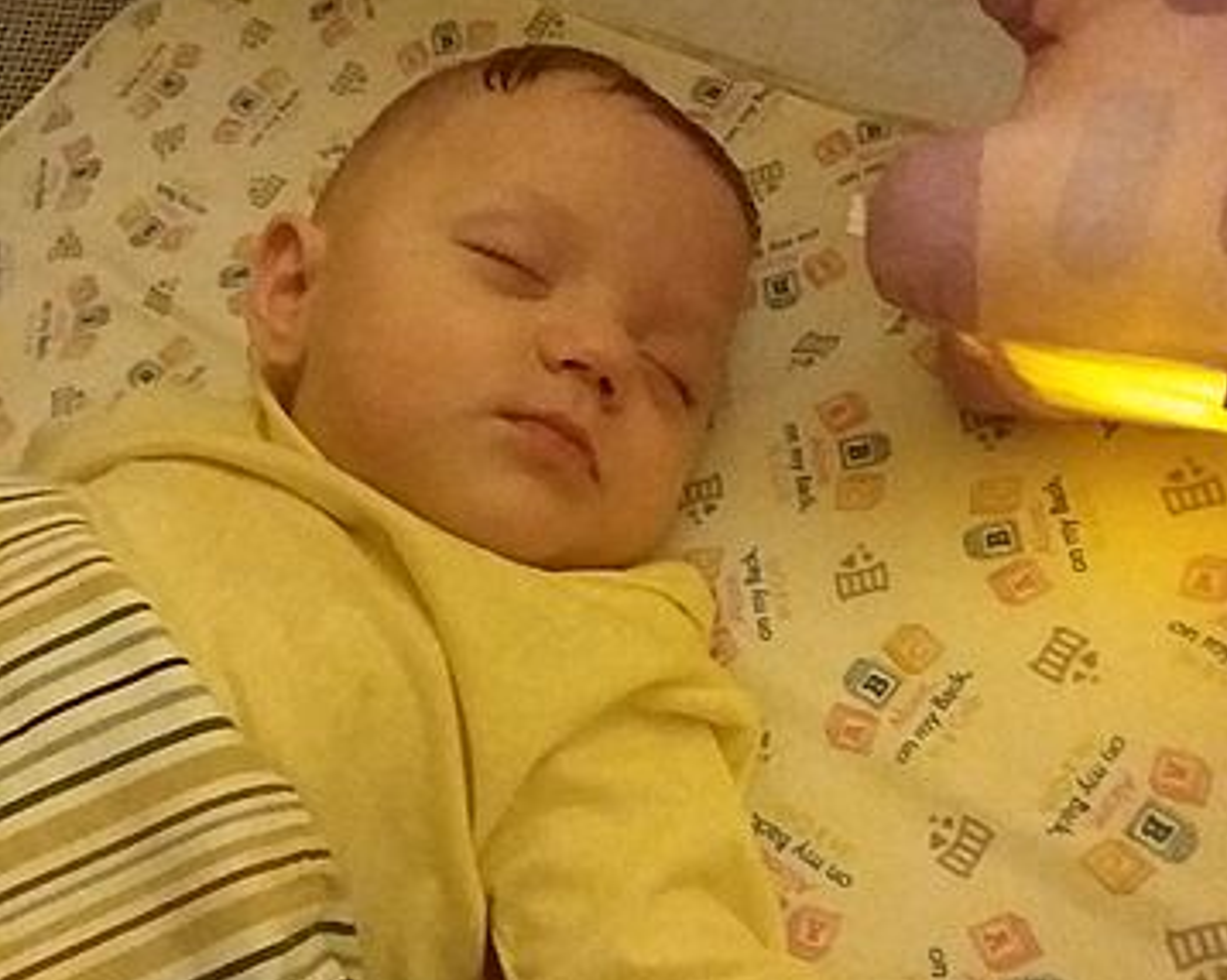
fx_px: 1379
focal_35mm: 38
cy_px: 565
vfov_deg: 39.0
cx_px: 614
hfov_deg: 48.0
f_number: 1.9
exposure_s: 1/17
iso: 800
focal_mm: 2.47
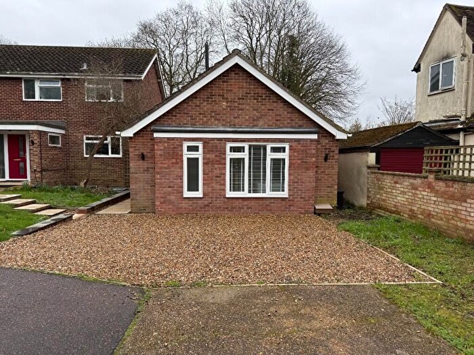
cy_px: 178
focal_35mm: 24
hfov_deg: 71.6
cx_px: 237
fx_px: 329
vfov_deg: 56.8
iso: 80
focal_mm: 6.76
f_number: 1.78
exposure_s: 1/598
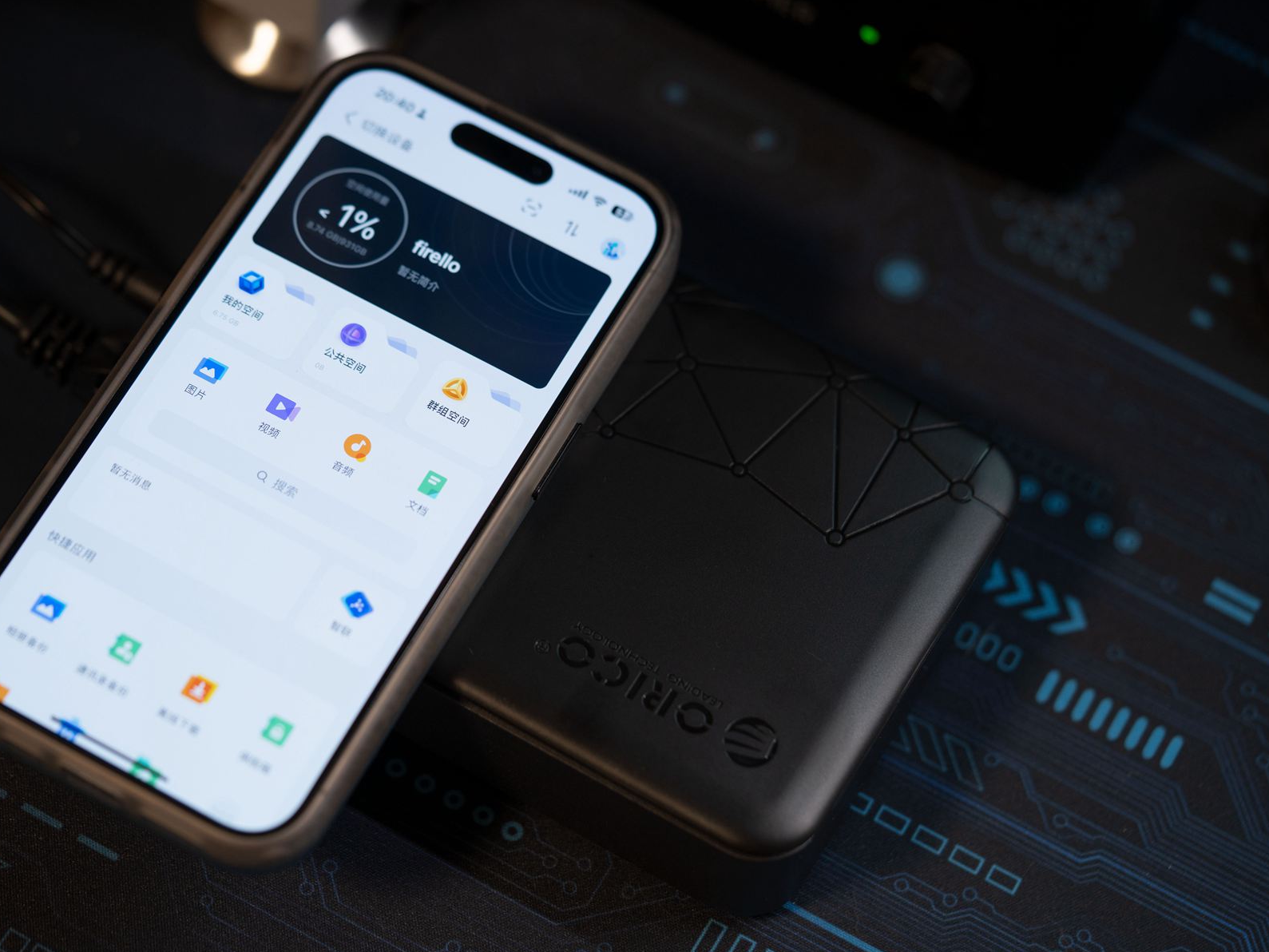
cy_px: 476
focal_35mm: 98
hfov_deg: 20.0
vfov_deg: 15.1
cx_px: 554
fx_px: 3593
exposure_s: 1/40
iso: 400
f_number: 3.2
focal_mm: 90
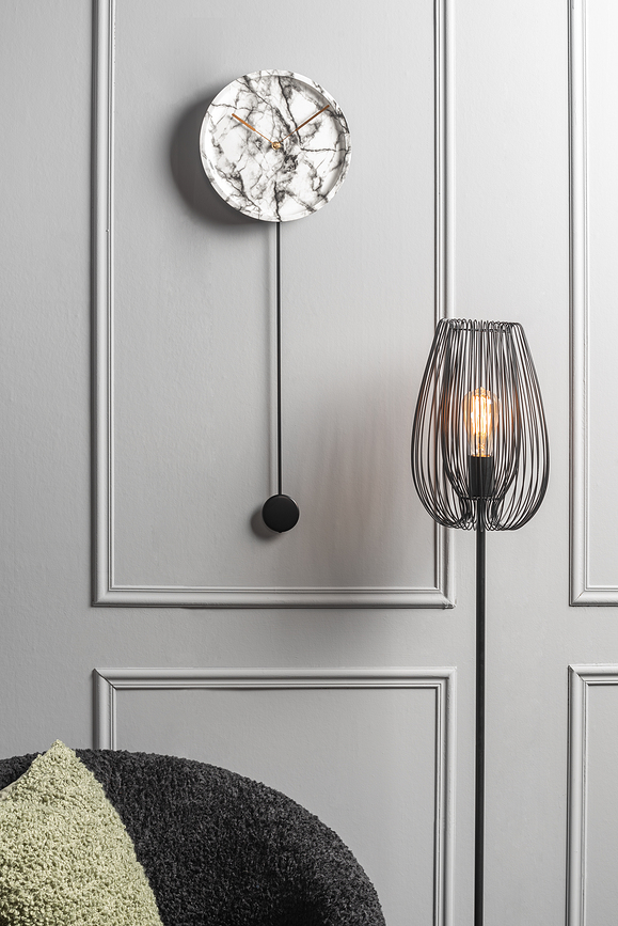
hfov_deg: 14.4
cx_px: 309
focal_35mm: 95
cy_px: 463
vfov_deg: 21.4
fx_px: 2443
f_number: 9
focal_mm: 95
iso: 50
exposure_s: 1/8
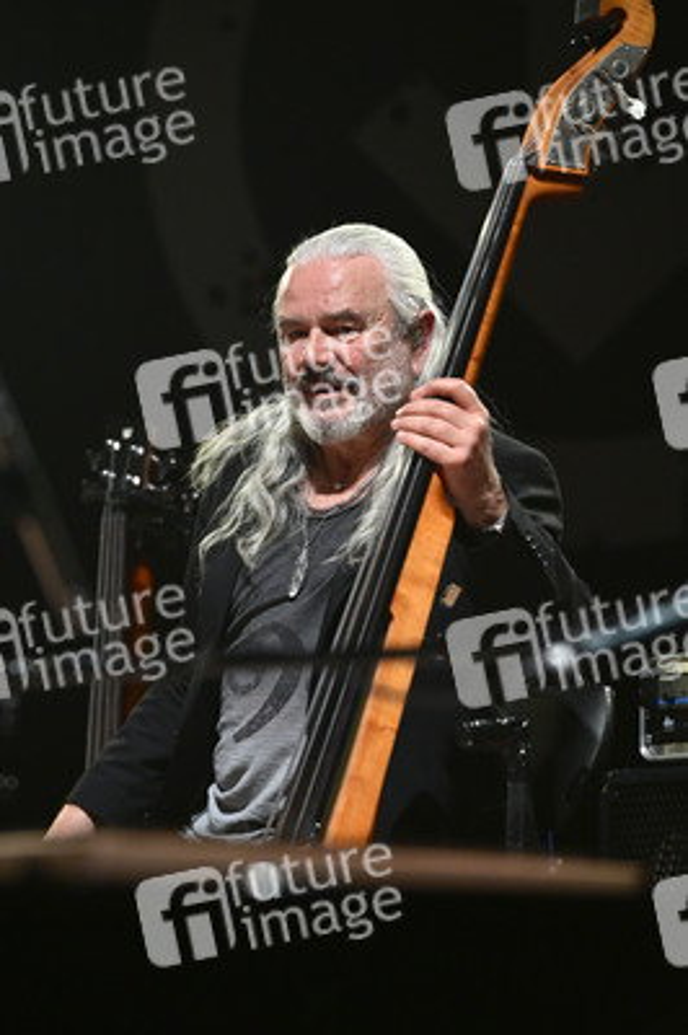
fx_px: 5743
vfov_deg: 10.3
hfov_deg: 6.9
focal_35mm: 200
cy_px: 518
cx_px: 344
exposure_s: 1/400
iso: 4000
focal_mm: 200
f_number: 4.5
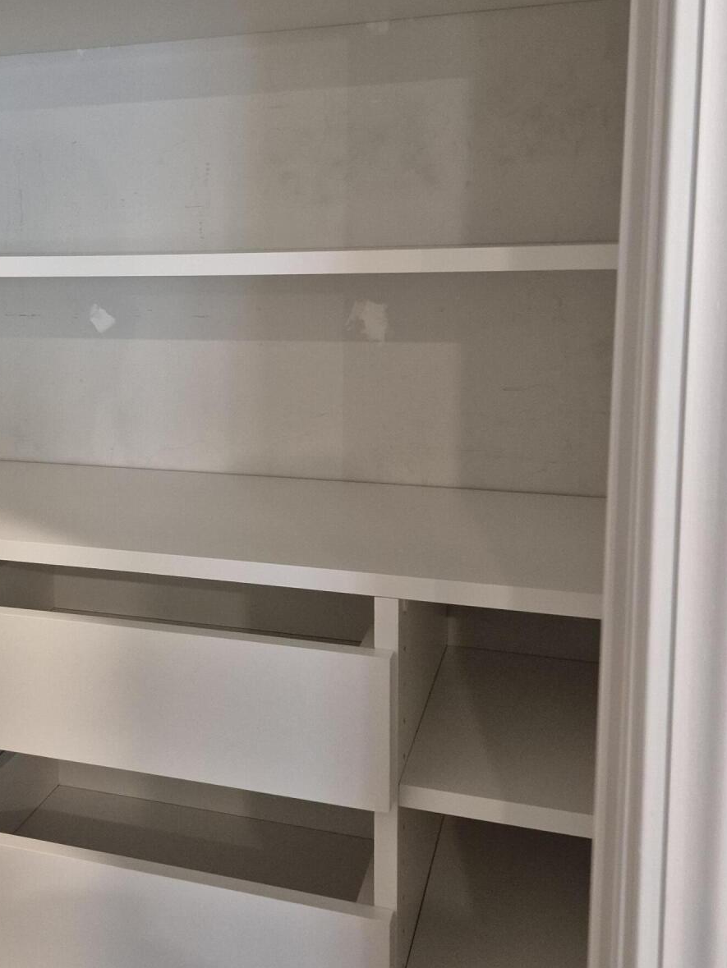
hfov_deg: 35.5
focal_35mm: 39
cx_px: 131
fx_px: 1092
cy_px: 411
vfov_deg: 47.7
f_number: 1.8
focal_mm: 5.4
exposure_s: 1/120
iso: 800
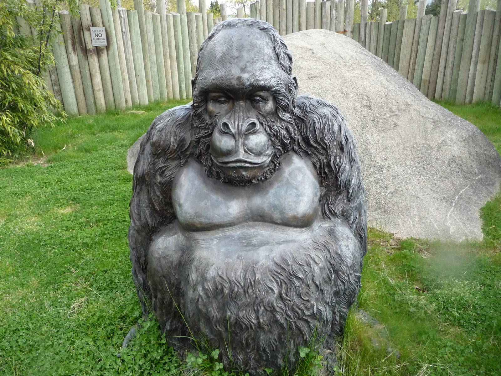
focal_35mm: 28
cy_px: 188
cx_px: 250
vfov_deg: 49.7
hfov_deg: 63.4
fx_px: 405
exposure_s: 1/500
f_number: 3.3
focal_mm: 4.7
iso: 400
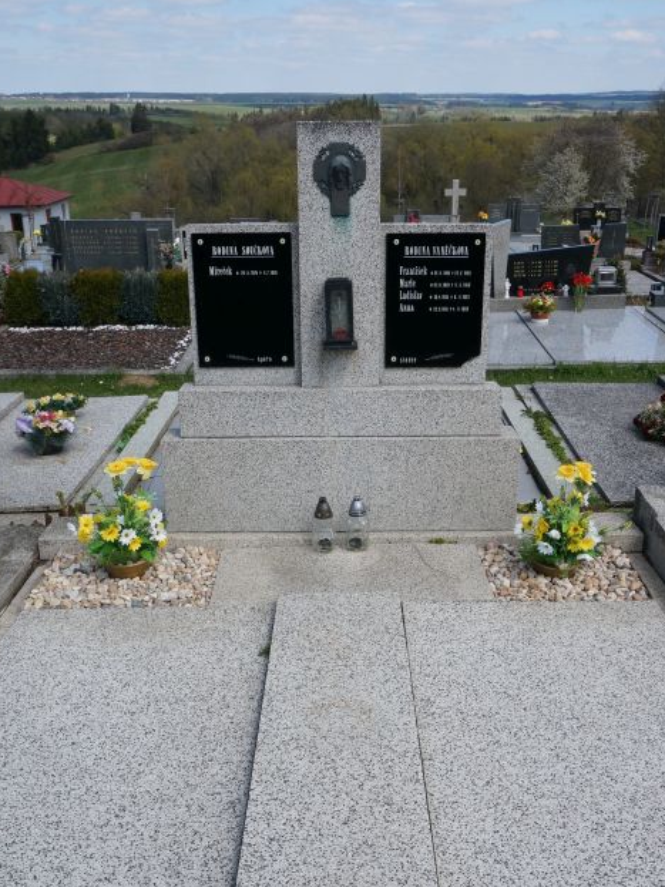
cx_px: 343
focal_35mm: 37
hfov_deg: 38.6
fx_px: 948
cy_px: 555
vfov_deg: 49.6
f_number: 9
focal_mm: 20
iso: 400
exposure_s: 1/640
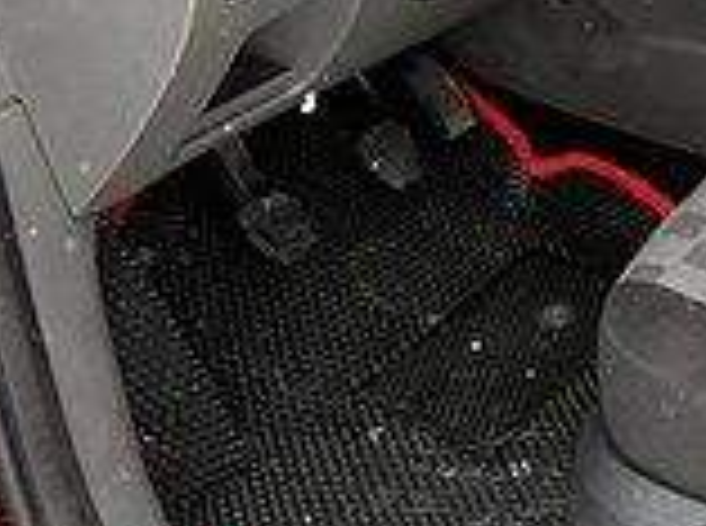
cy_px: -133
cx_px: 985
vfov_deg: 16.6
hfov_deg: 20.7
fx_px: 1709
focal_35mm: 84
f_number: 1.78
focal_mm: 6.76
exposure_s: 1/270
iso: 100
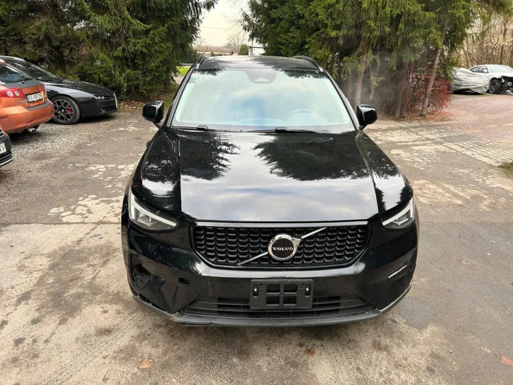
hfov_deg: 67.3
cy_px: 192
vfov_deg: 53.1
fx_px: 385
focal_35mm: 26
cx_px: 256
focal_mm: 5.7
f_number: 1.5
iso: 125
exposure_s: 1/121
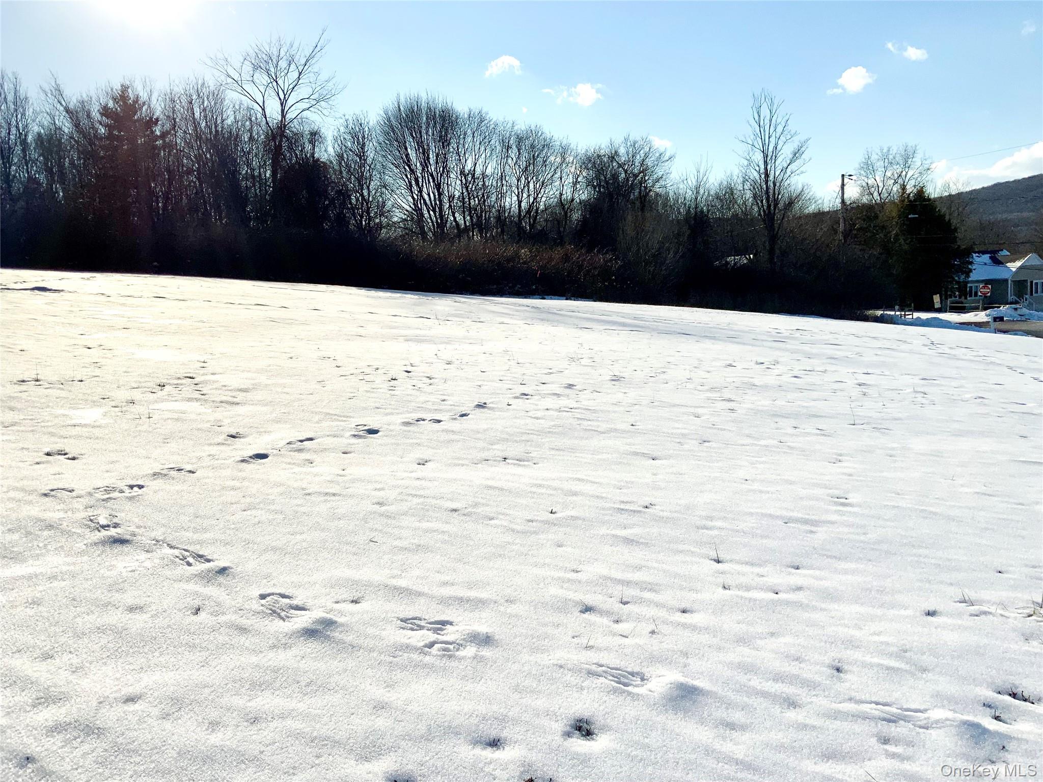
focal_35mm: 29
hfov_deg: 61.7
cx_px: 522
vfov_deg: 48.2
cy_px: 391
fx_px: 874
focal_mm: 3
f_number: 1.8
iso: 25
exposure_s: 1/10204
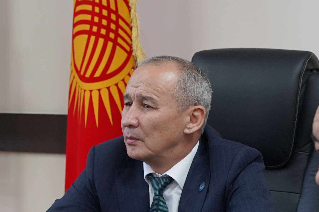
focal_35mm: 149
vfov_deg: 9.1
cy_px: 224
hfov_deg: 13.6
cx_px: 19
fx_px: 1320
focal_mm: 41
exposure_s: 1/160
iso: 1600
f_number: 4
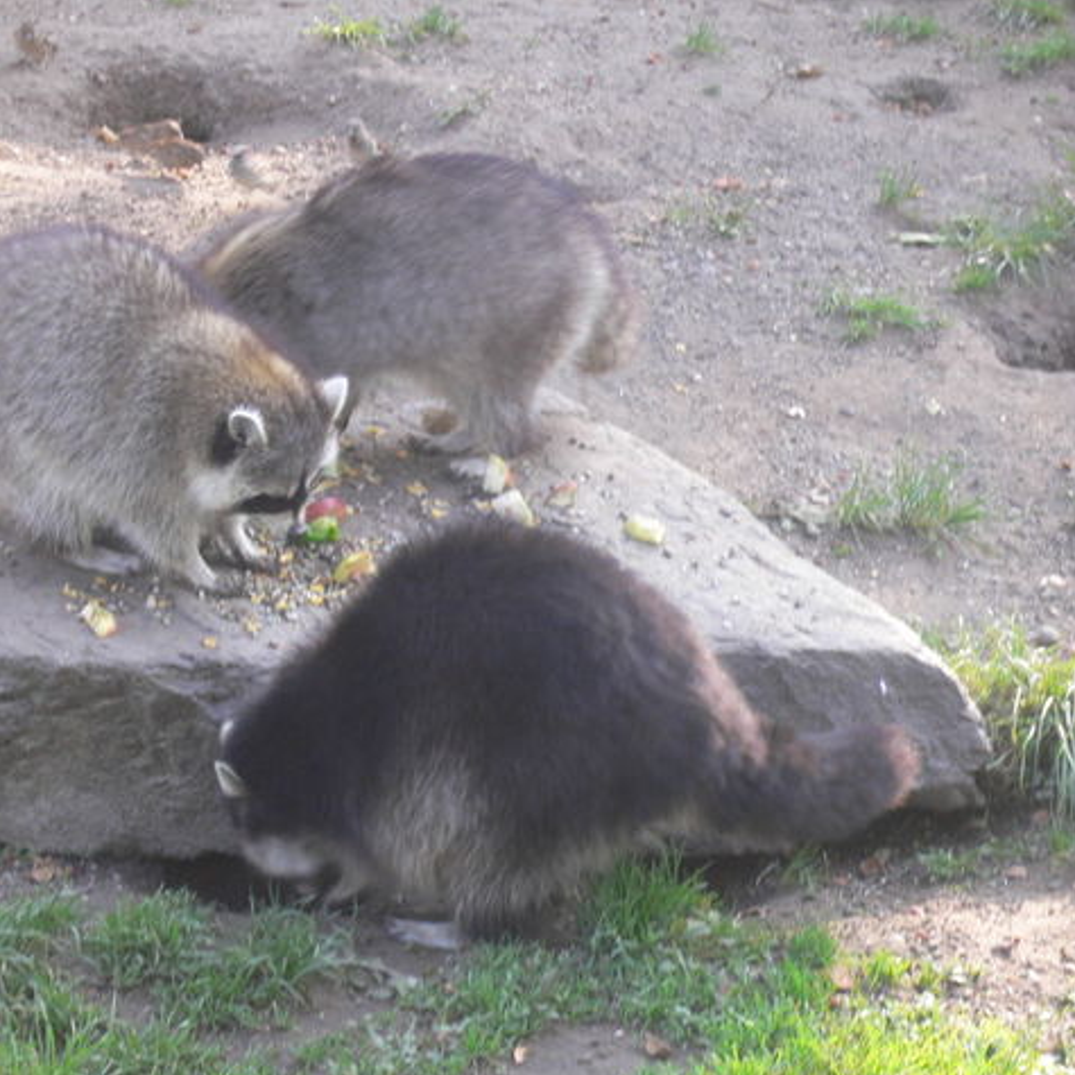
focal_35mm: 125
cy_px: 541
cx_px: 432
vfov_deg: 14.0
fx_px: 4392
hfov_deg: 13.9
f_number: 5
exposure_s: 1/25
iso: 100
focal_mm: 17.4
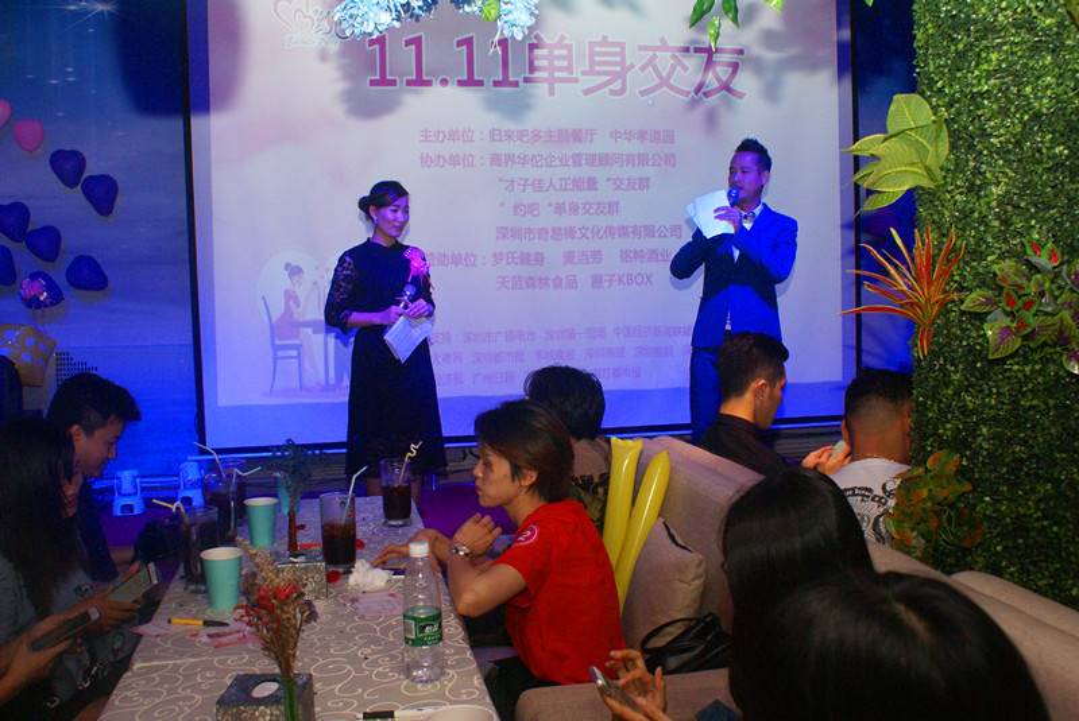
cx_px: 540
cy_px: 360
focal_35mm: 33
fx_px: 990
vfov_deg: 40.0
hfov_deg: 57.2
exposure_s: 1/60
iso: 800
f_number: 5.6
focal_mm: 22
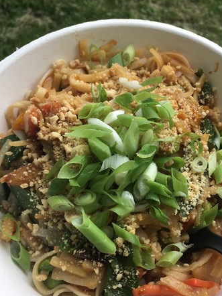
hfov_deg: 34.2
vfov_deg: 44.8
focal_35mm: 42
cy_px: 146
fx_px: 359
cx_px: 129
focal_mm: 4.15
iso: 25
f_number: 2.2
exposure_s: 1/100
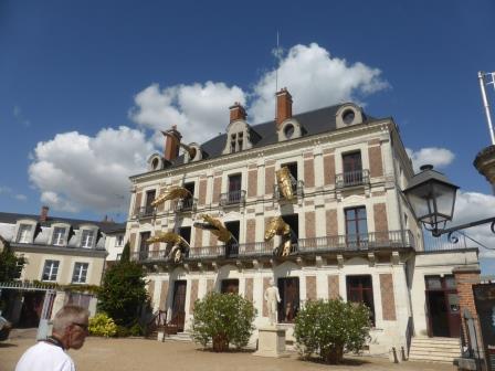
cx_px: 248
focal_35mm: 25
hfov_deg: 69.4
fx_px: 357
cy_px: 186
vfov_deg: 54.9
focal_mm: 4.3
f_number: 3.5
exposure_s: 1/2000
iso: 100
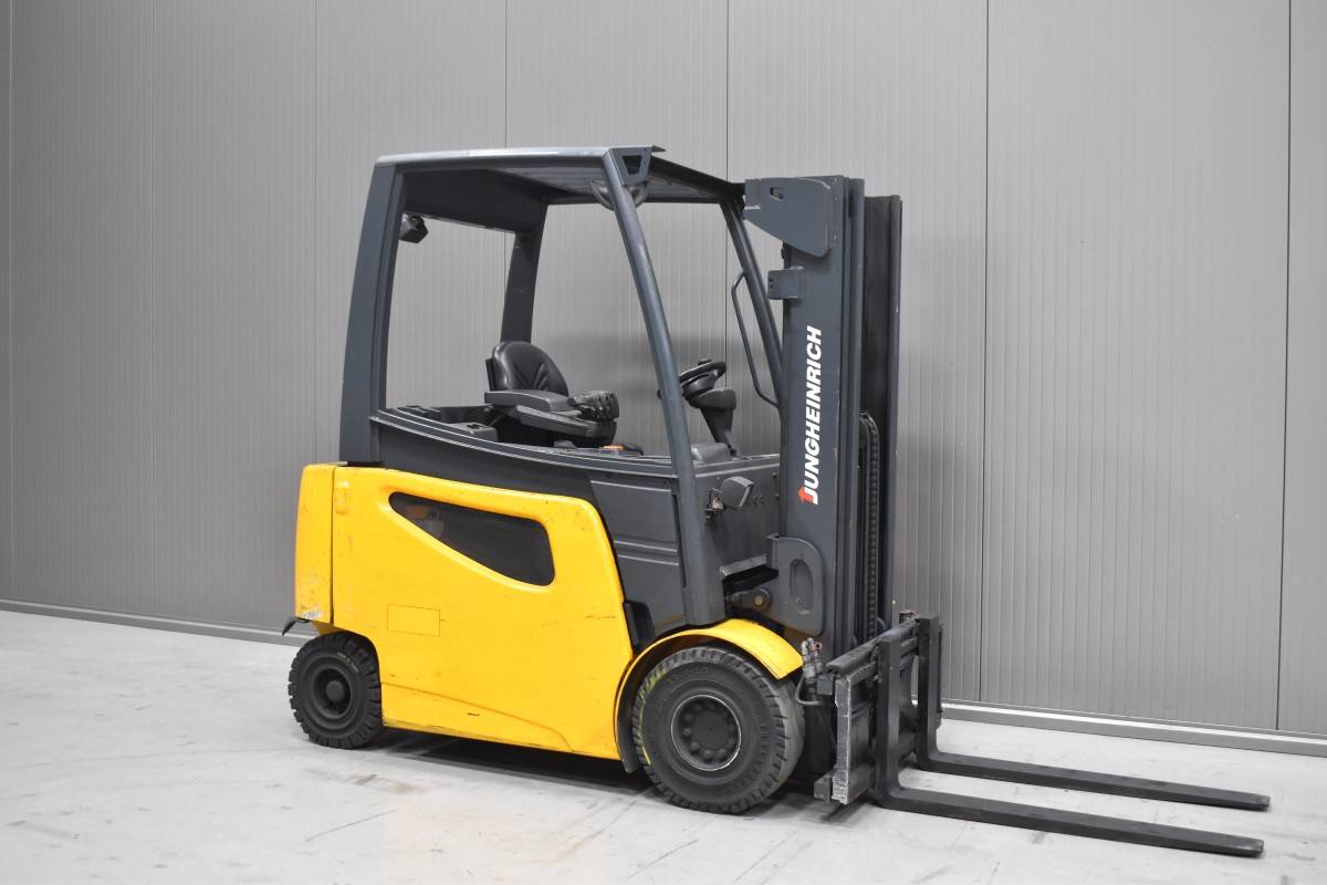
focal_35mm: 36
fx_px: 1327
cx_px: 664
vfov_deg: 36.9
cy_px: 442
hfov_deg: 53.1
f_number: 4.5
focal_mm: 24
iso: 1600
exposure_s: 1/40
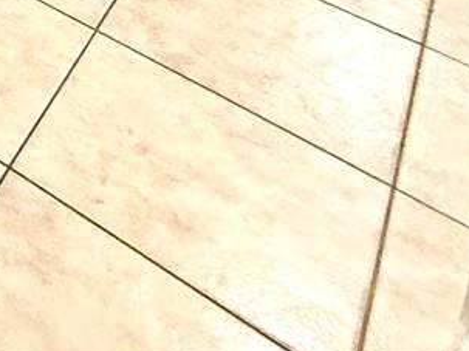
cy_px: -567
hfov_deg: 17.5
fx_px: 1002
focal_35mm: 74
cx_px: -503
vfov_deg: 13.0
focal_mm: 2.22
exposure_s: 1/60
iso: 500
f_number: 2.2
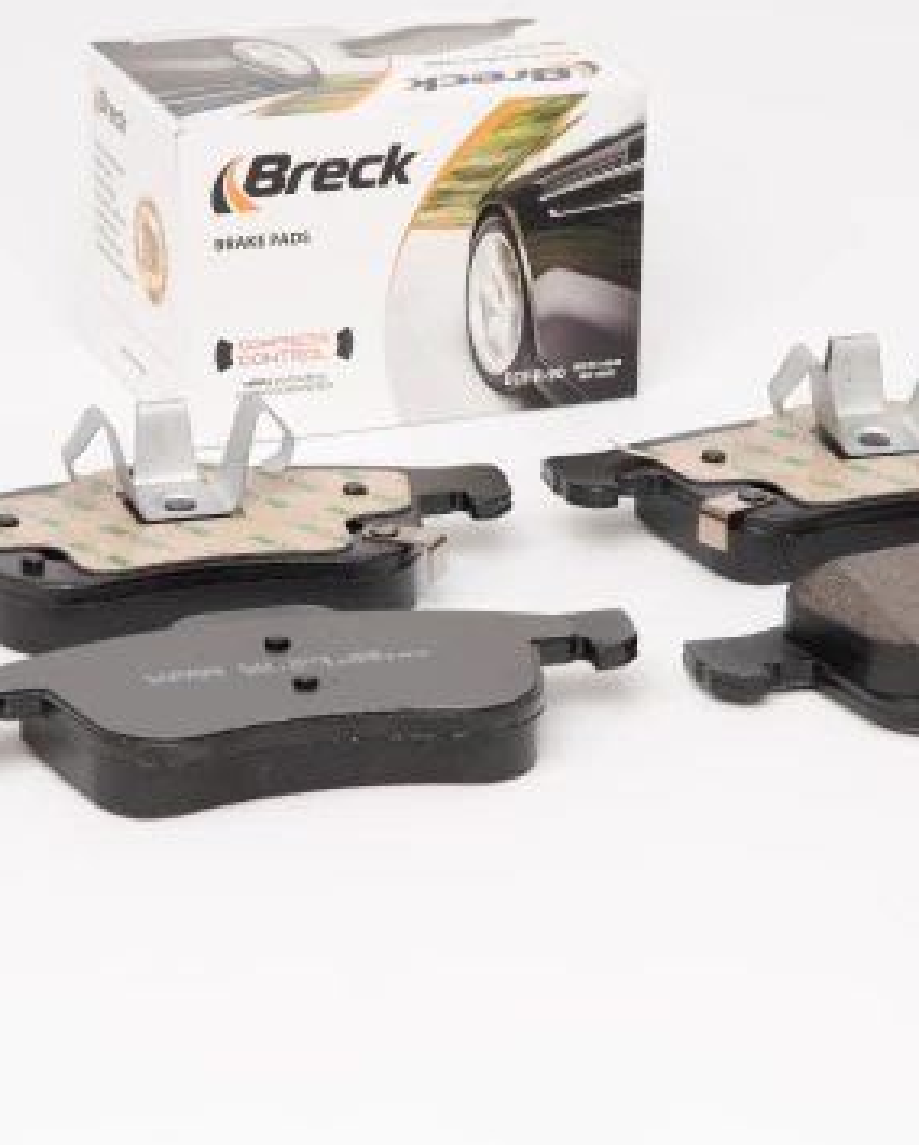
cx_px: 605
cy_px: 508
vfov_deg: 13.5
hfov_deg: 10.8
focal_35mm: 143
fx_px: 4853
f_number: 11
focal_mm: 60
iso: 100
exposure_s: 1/200
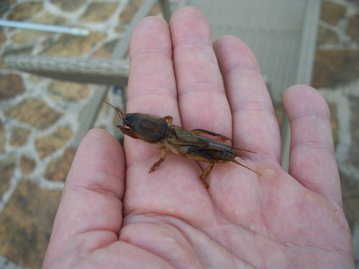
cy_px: 134
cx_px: 180
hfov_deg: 51.4
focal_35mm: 36
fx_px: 373
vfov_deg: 39.7
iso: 64
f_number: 2.8
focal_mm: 7.54
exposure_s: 1/250
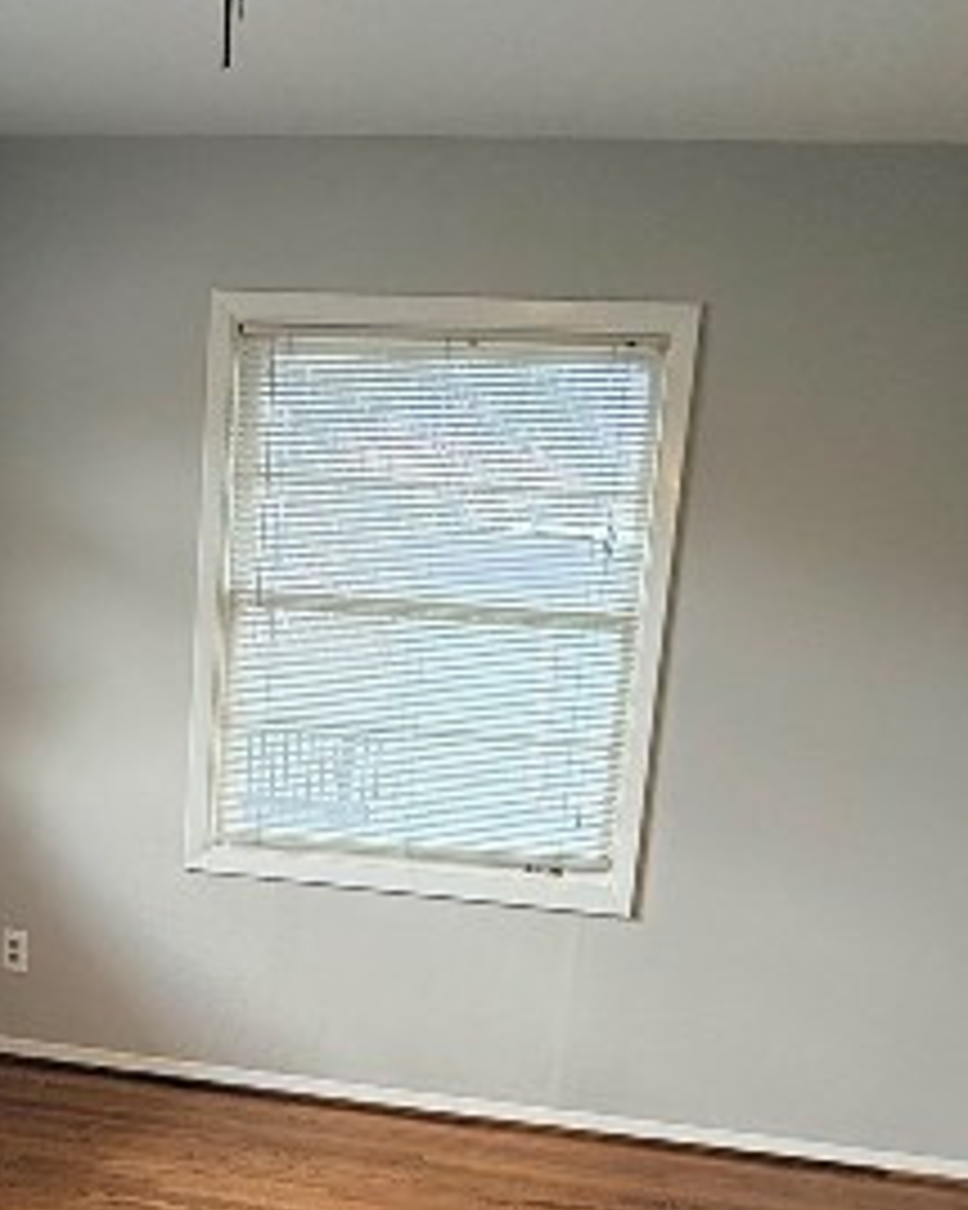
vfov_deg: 43.6
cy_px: 1044
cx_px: 392
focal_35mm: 39
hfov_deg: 38.1
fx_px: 1397
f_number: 2.2
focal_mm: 2.22
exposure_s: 1/99
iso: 200
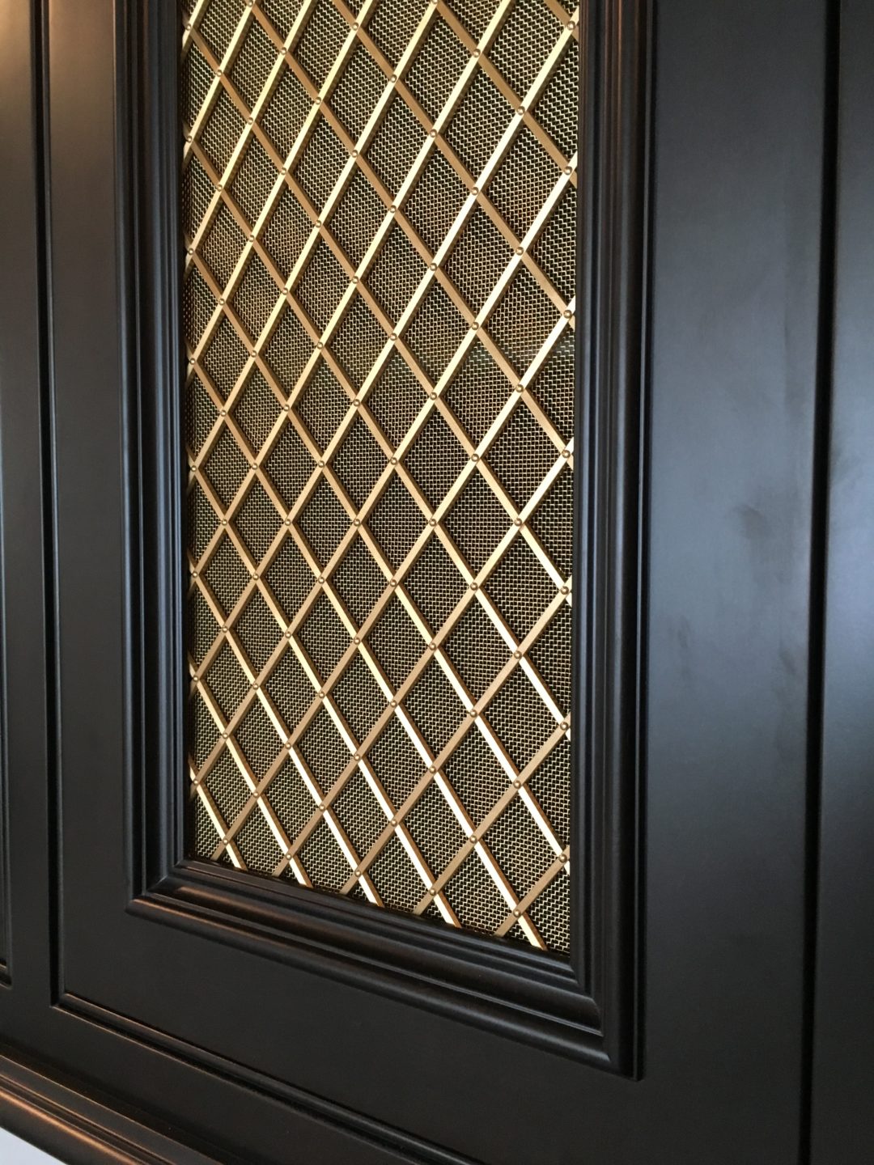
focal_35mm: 29
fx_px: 976
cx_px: 437
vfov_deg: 61.7
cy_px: 582
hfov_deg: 48.2
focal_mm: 4.15
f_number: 2.2
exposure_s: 1/17
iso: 200
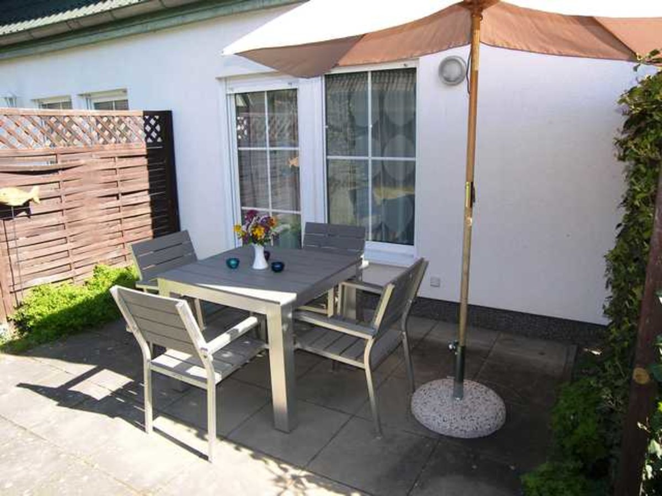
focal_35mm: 25
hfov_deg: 69.4
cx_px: 331
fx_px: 478
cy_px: 248
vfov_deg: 54.9
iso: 50
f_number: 2.8
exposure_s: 1/250
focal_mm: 5.2
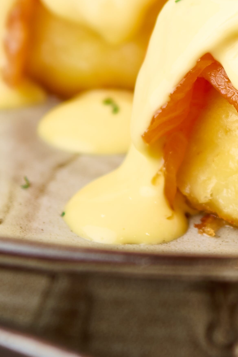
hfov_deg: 4.2
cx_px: 296
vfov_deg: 6.3
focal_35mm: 329
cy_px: 51
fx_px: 3263
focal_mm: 70
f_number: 4.5
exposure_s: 1/160
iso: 80
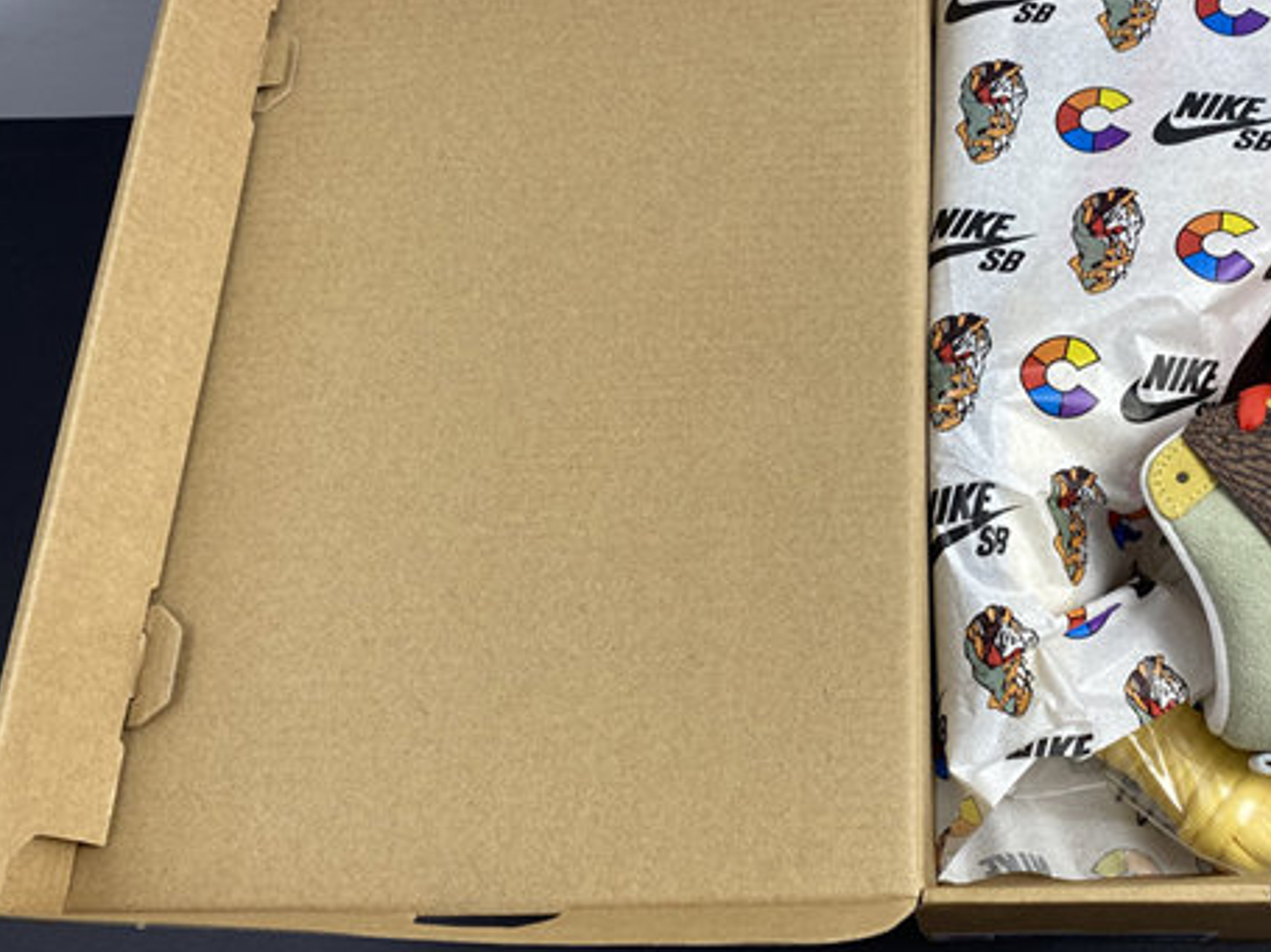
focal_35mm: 40
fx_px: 1468
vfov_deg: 35.9
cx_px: 944
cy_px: 465
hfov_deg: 45.3
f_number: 1.8
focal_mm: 4.25
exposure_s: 1/100
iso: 50
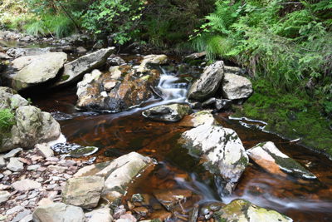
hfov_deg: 57.2
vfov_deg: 40.0
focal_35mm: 33
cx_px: 166
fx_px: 304
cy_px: 111
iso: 100
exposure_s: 2
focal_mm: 22
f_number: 10
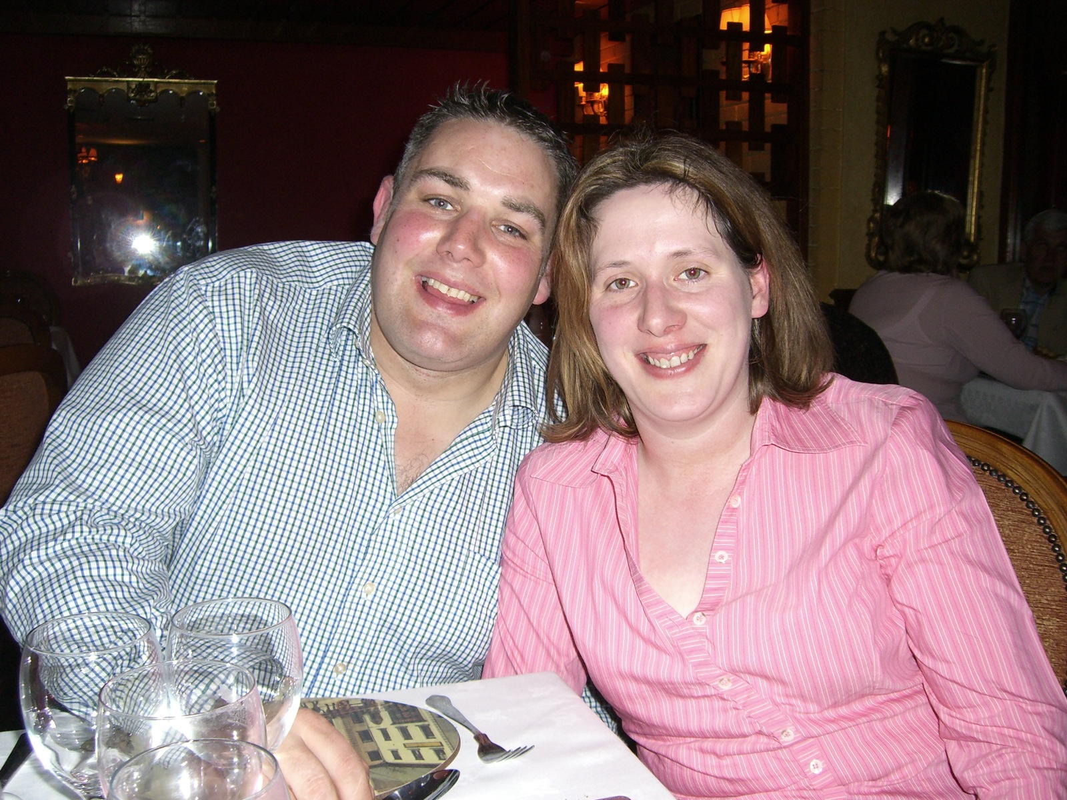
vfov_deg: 37.7
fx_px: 1171
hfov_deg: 49.0
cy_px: 400
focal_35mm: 38
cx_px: 534
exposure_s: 1/60
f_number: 2.7
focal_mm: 6.2
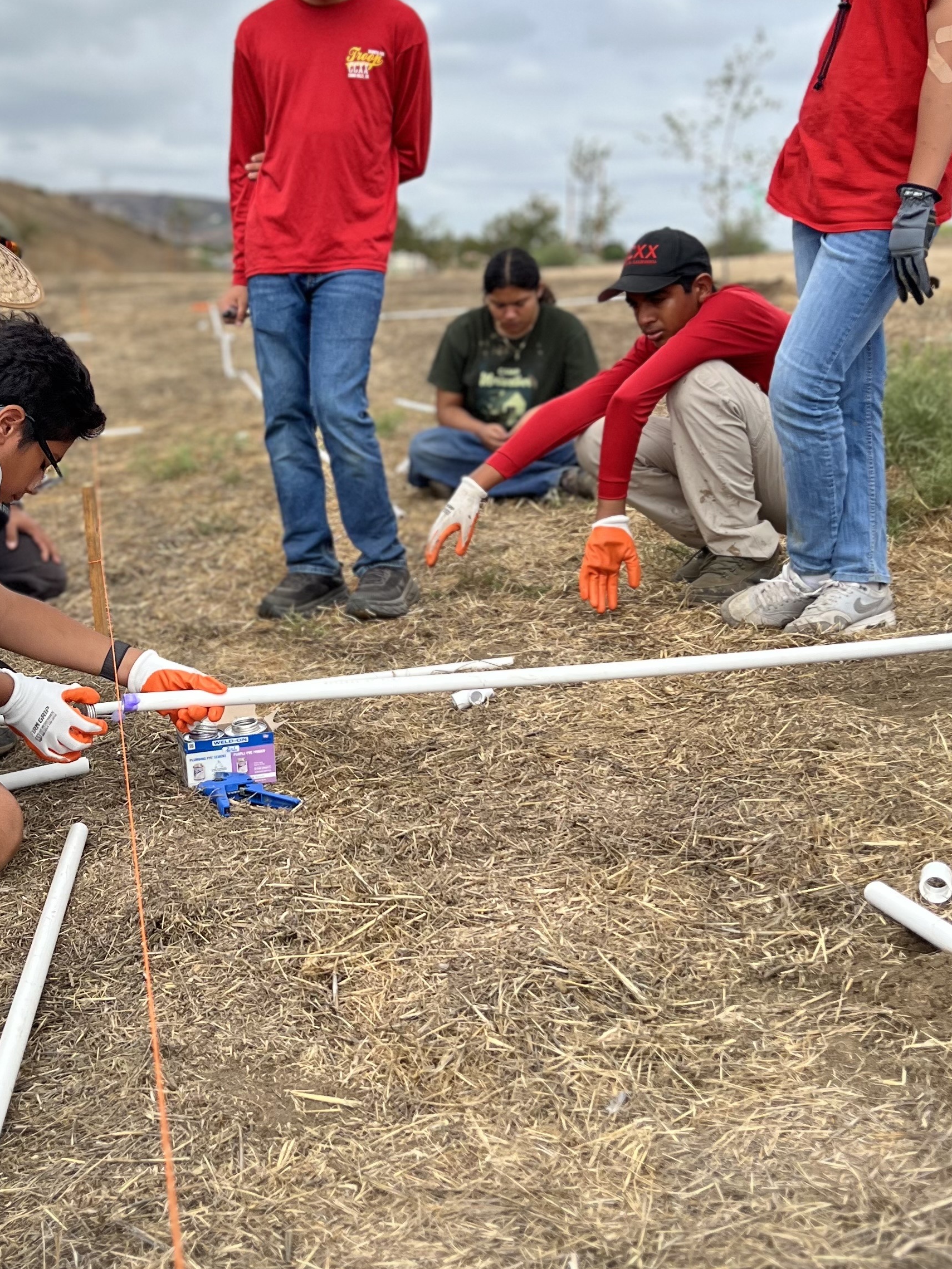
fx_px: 1687
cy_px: 506
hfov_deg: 31.1
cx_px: 262
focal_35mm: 46
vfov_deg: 41.0
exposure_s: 1/4630
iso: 50
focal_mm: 5.7
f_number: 1.5
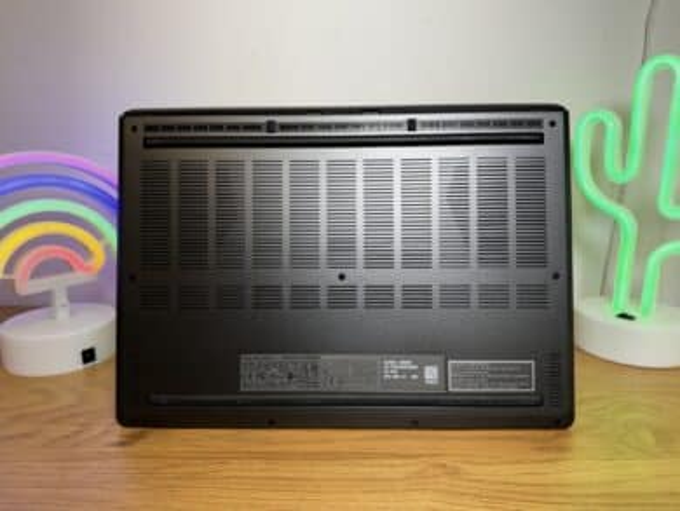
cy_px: 256
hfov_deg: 71.6
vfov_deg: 56.9
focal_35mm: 24
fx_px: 472
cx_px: 340
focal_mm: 6.76
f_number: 1.78
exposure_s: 1/100
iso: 125
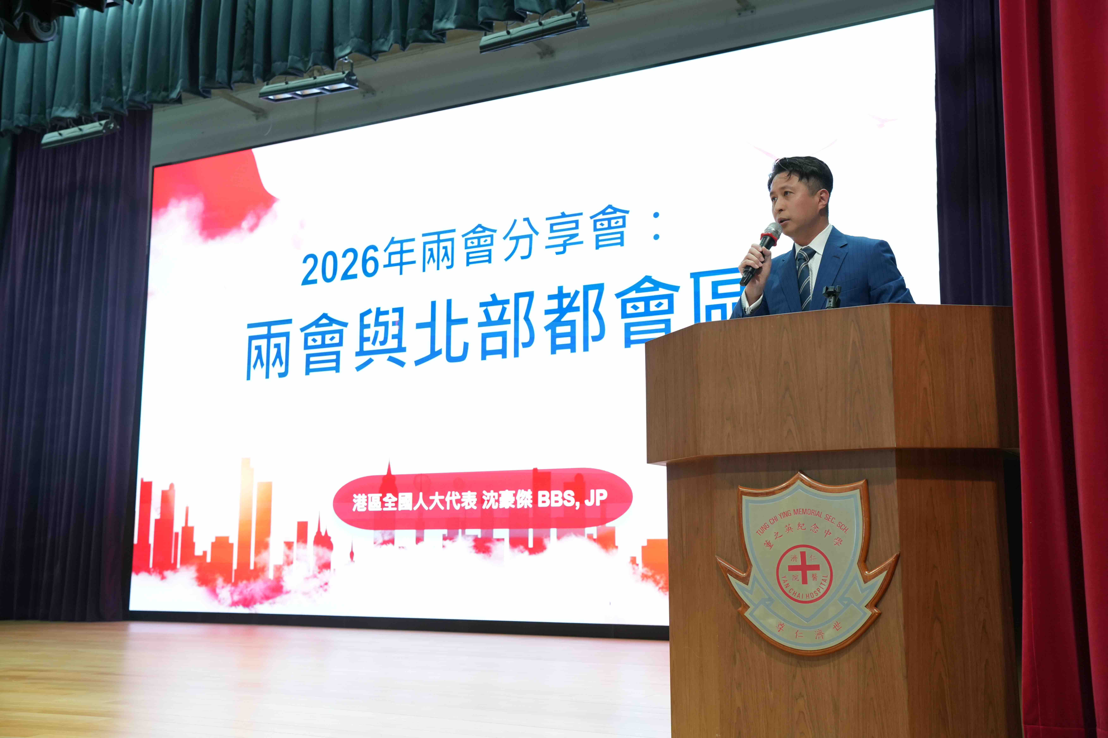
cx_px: 554
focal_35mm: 40
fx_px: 1231
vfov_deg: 33.4
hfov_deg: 48.5
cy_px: 369
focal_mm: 40
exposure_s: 1/100
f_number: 4
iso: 1600
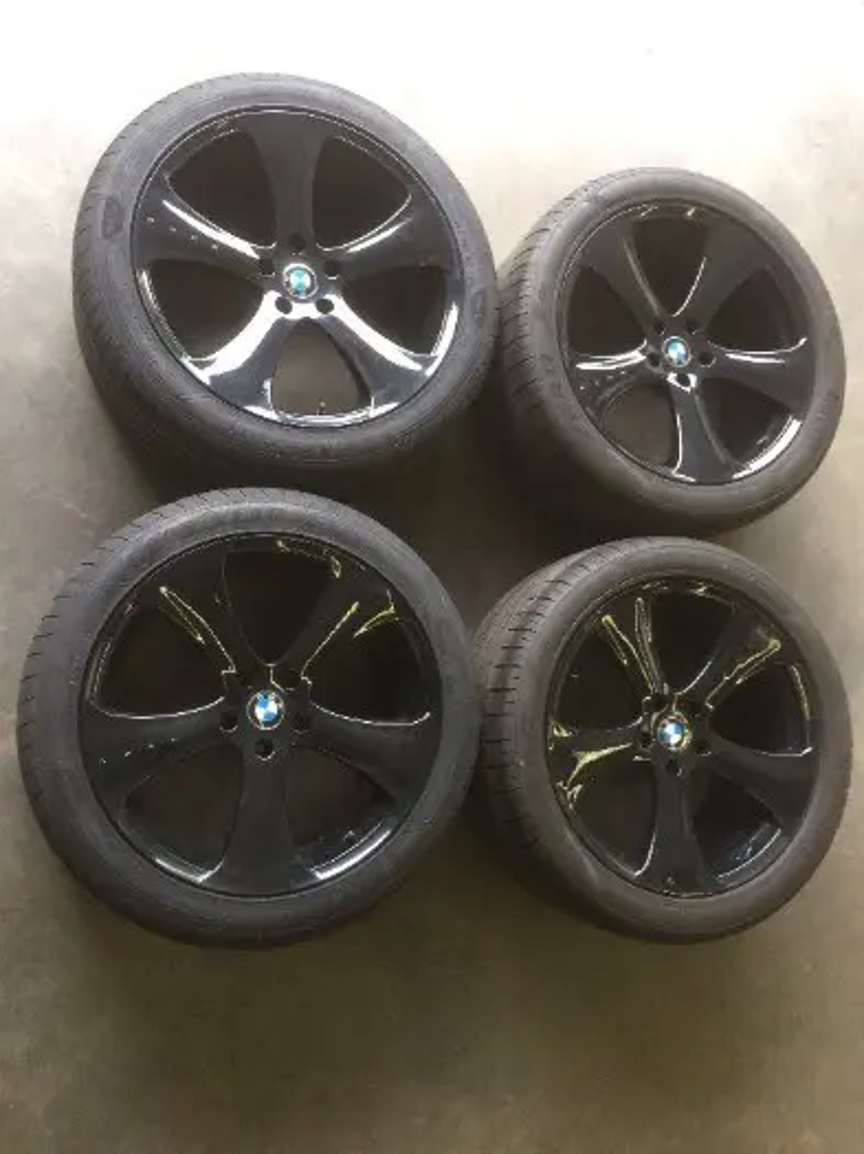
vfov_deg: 61.7
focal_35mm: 29
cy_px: 577
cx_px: 432
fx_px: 966
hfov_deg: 48.2
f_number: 2.2
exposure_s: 1/33
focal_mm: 4.15
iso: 64
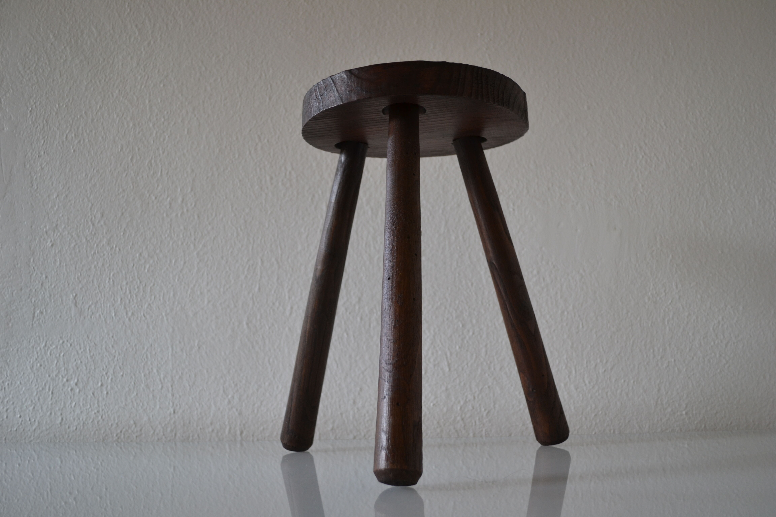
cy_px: 258
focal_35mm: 33
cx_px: 388
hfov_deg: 57.2
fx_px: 711
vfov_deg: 40.0
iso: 400
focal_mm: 22
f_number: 4
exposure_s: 1/50
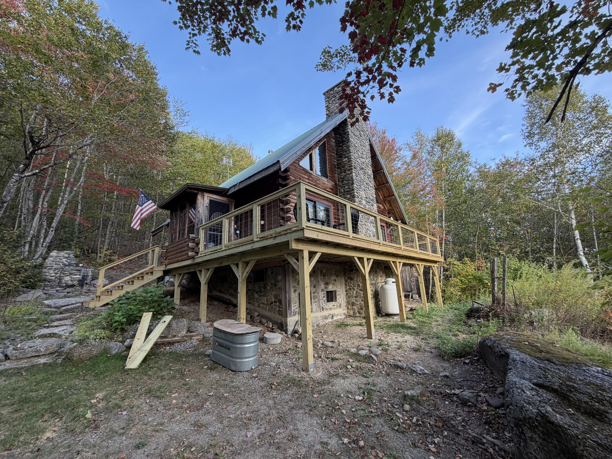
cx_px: 306
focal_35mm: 14
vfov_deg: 85.7
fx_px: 248
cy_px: 230
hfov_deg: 102.1
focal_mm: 2.22
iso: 50
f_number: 2.2
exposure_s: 1/121
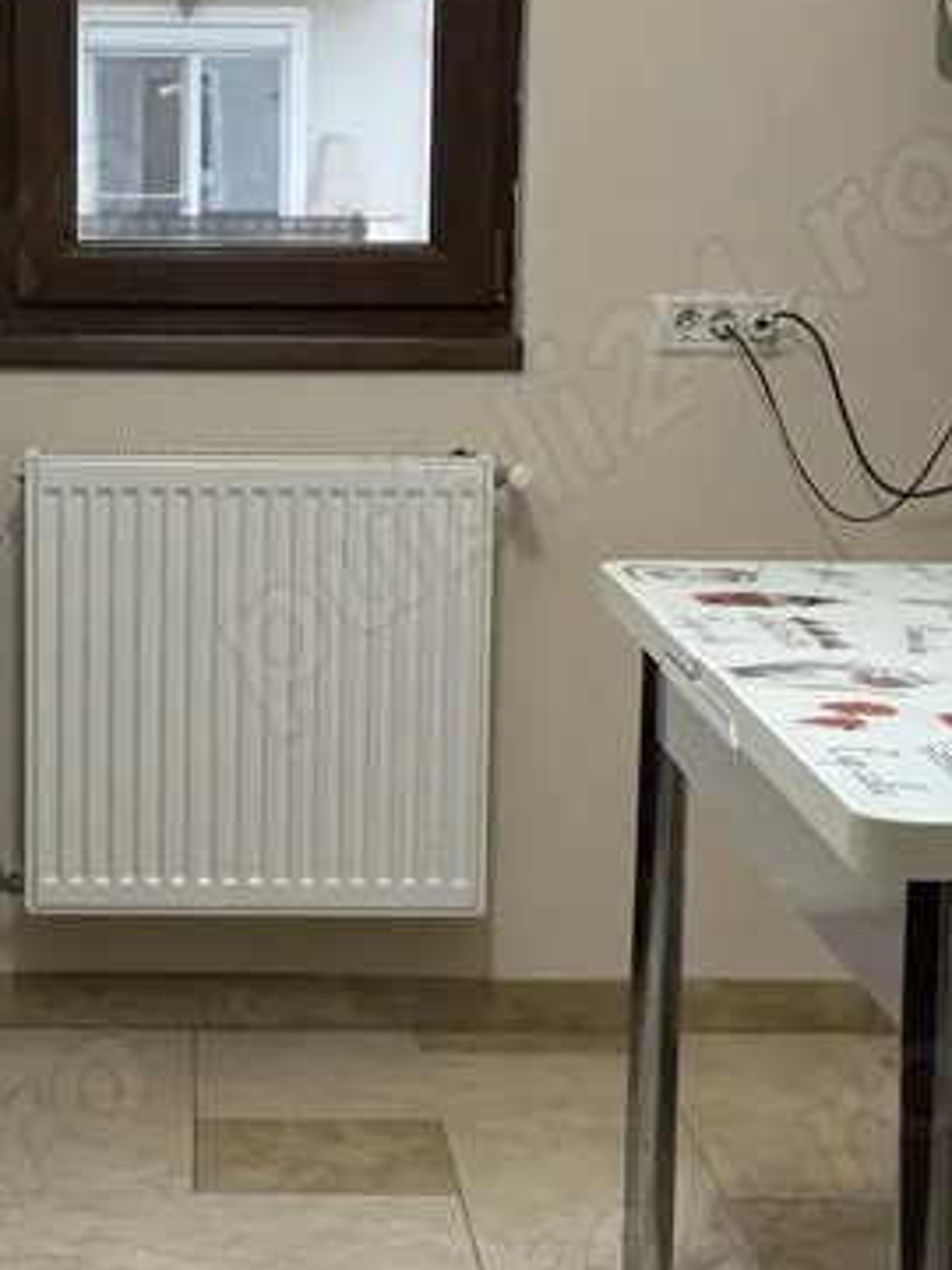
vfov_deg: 22.0
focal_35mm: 89
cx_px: 180
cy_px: 607
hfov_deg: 16.5
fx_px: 3264
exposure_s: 1/50
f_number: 1.78
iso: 125
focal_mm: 6.76
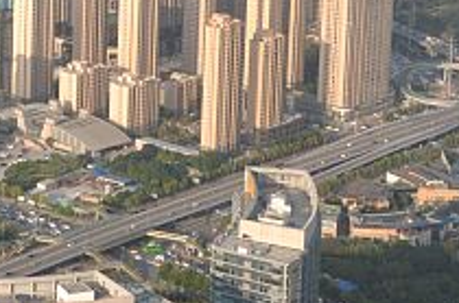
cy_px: -99
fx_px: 1603
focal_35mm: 126
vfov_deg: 10.6
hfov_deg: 15.1
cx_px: -221
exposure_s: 1/50
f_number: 11
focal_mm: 22
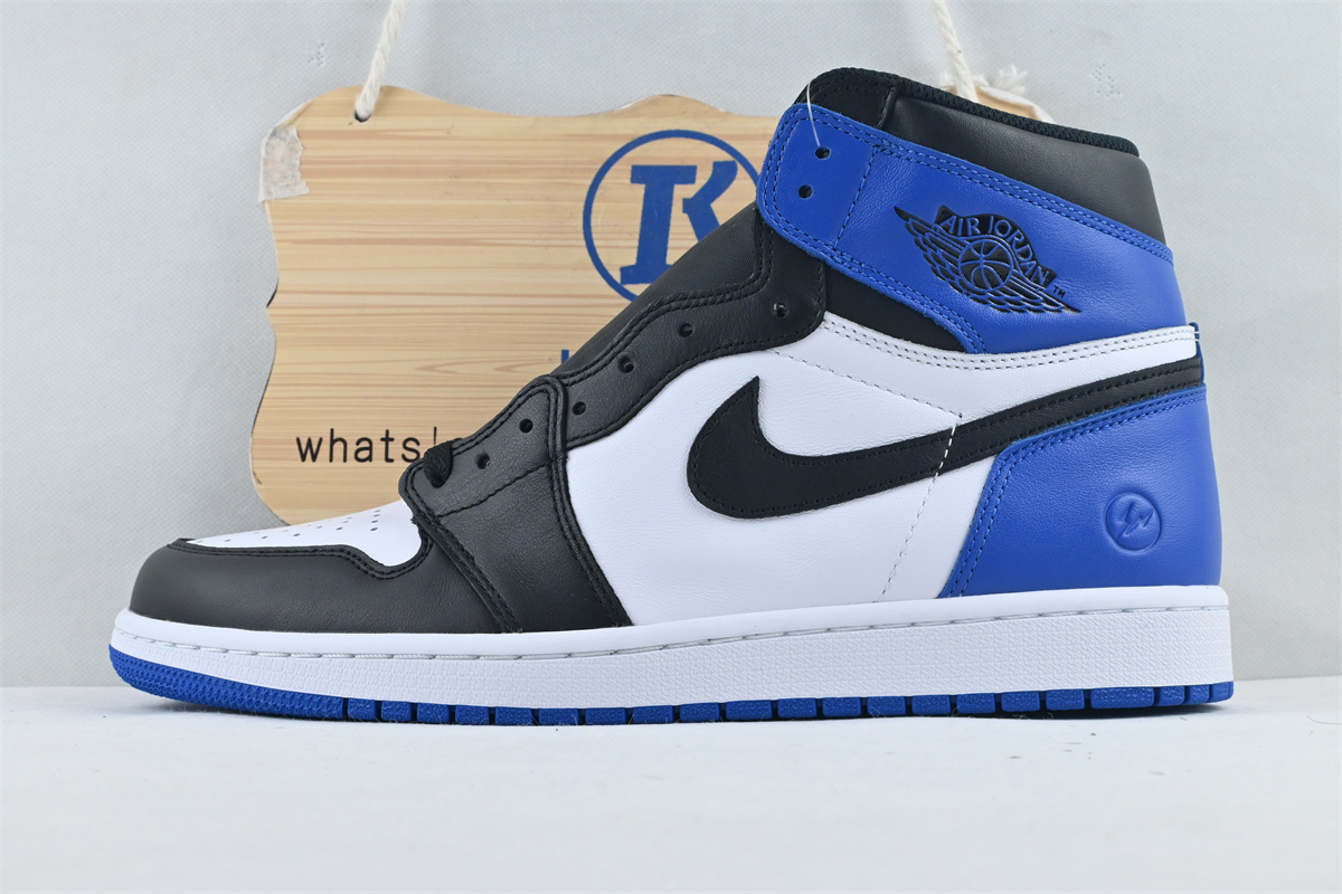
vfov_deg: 27.7
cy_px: 447
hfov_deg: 40.5
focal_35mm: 49
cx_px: 671
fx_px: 1817
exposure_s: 1/125
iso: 1000
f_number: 10
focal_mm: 32.5
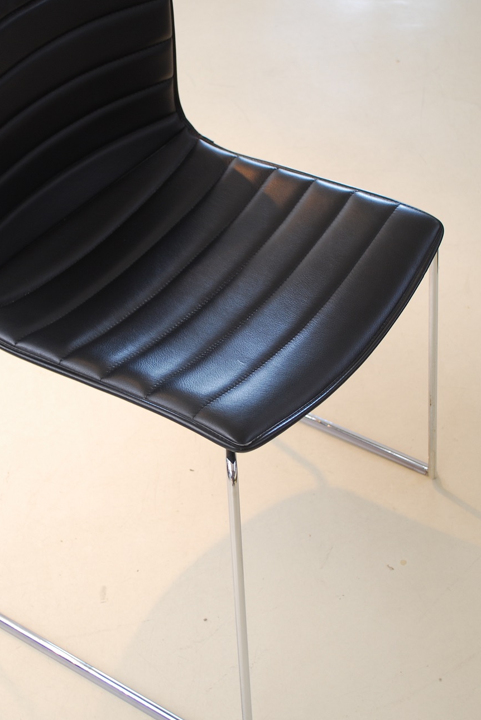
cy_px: 360
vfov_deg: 31.9
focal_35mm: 63
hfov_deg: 21.5
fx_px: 1262
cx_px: 181
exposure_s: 1/10
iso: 100
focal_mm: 28
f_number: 4.5
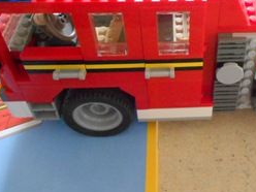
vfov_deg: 30.4
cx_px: 201
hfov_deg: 39.0
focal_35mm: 47
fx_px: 348
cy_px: 50
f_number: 3.2
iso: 800
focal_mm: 4.6
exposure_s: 1/125
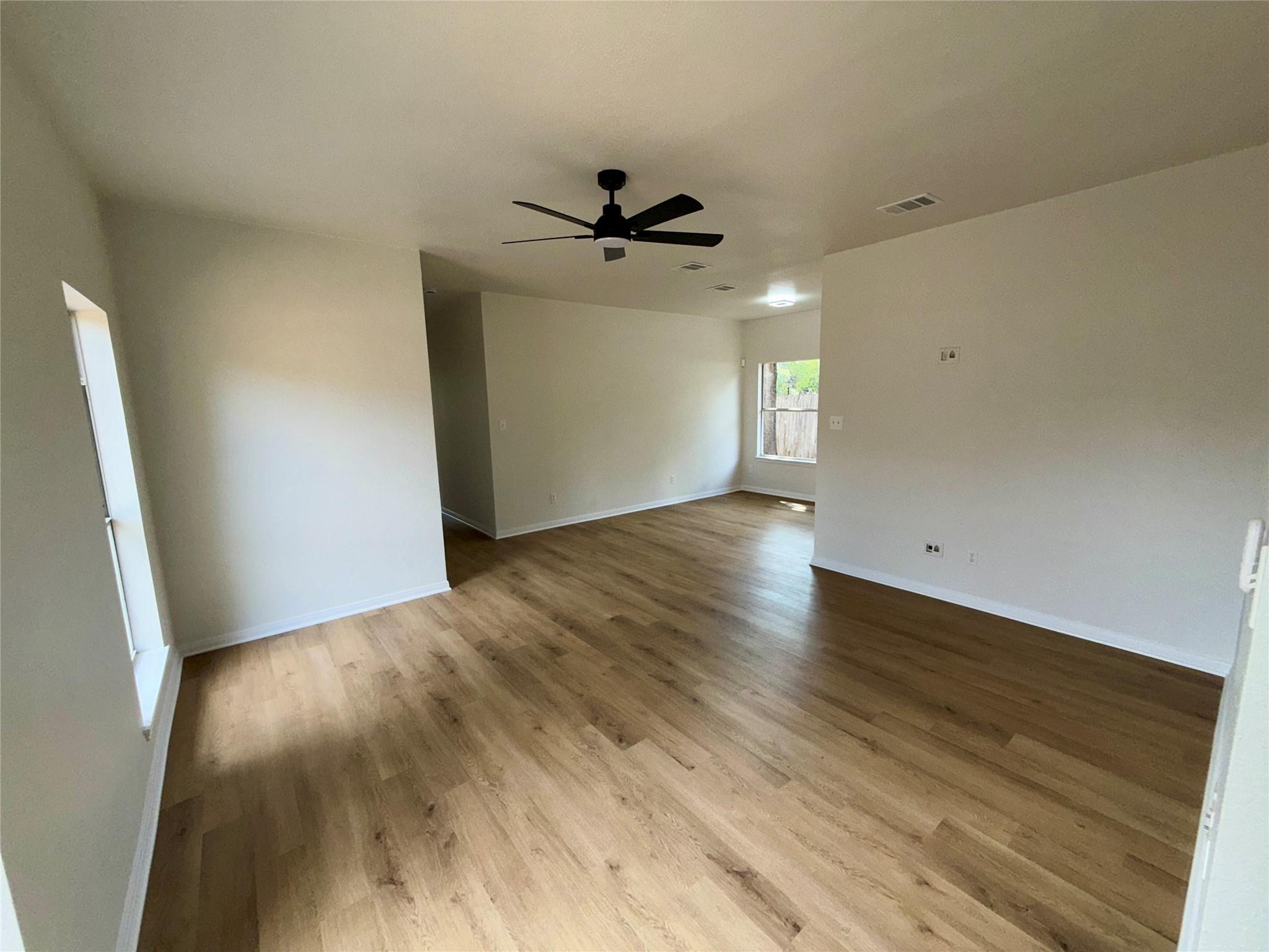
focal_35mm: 14
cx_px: 634
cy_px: 476
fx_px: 513
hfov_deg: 102.1
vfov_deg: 85.7
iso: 50
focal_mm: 2.22
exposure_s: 1/122
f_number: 2.2
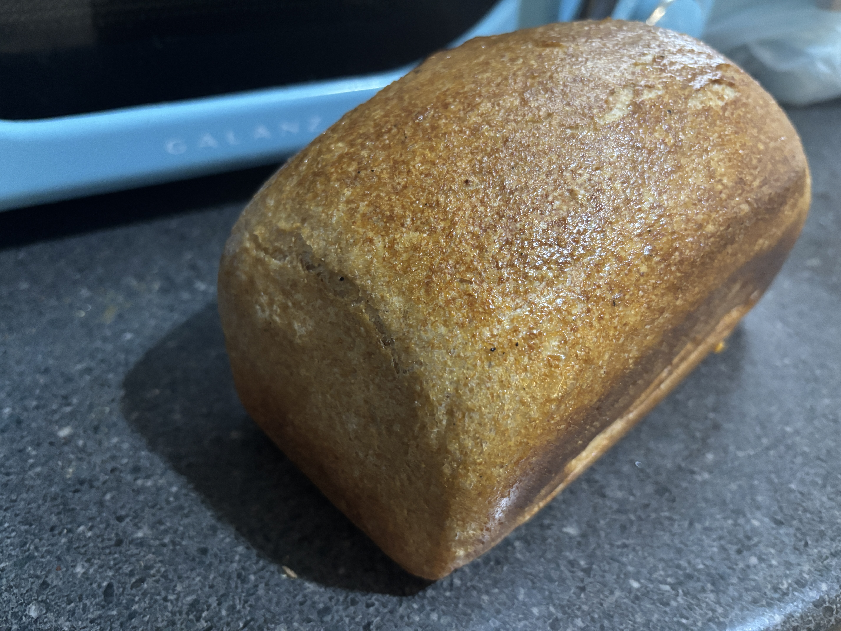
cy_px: 316
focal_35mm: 26
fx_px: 632
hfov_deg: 67.3
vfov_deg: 53.1
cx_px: 420
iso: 500
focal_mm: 5.96
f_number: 1.6
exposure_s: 1/31
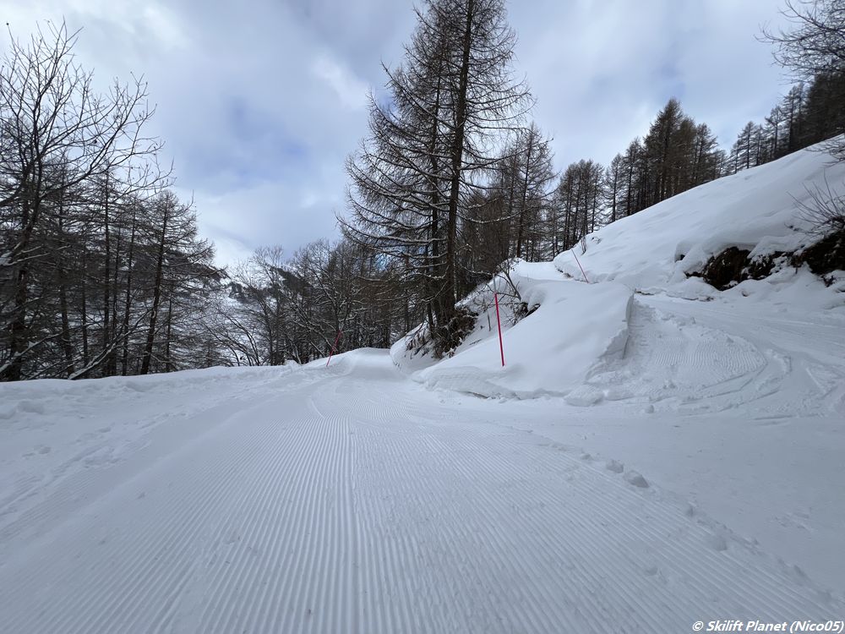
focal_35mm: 13
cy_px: 317
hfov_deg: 106.2
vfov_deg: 89.9
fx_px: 317
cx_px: 422
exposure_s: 1/1623
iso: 32
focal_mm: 1.57
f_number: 1.8
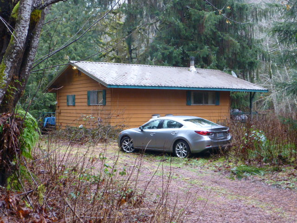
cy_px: 112
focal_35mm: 51
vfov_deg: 28.6
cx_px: 148
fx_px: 438
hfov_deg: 37.5
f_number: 4.4
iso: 400
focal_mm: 9
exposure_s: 1/50
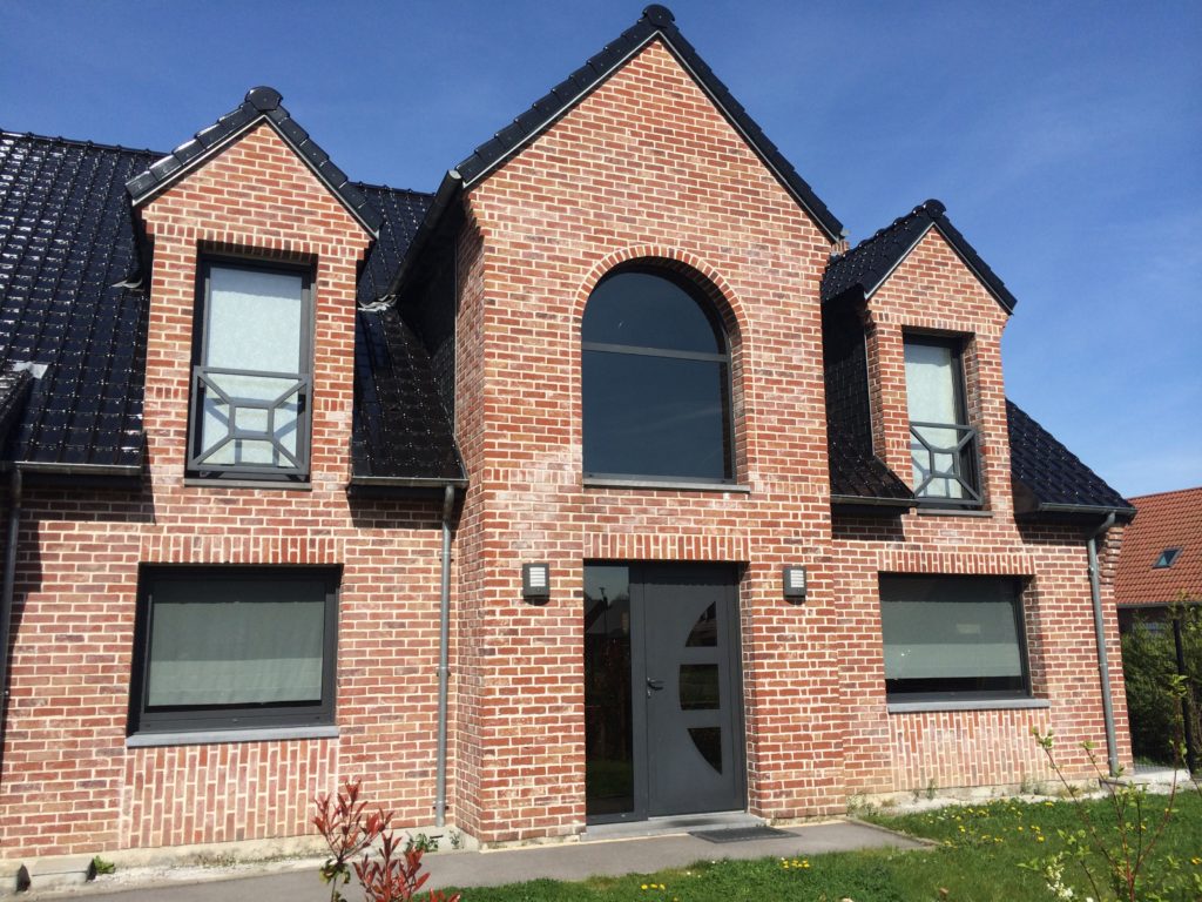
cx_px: 601
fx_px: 1042
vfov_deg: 46.8
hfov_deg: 60.0
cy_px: 451
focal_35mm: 30
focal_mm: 4.12
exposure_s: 1/2564
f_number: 2.2
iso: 32
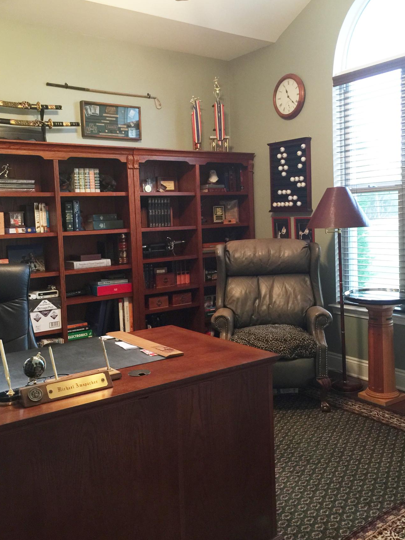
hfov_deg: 41.8
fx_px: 531
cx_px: 218
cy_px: 250
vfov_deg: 53.9
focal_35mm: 34
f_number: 2.2
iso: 80
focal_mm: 4.15
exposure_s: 1/15
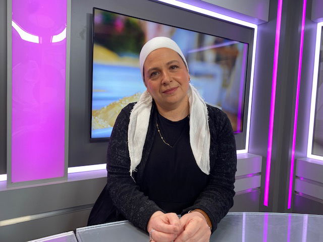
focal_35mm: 26
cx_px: 162
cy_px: 121
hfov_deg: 67.3
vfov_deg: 53.1
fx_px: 243
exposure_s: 1/100
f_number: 1.8
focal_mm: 4.25
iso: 50
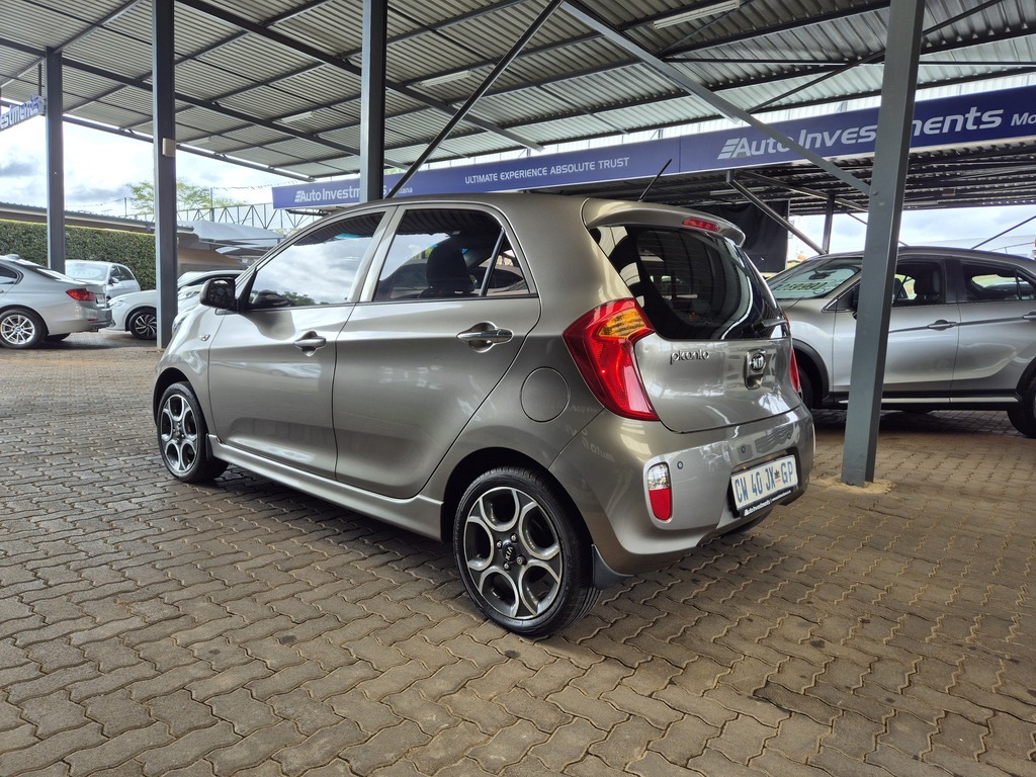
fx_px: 688
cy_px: 388
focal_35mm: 23
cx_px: 518
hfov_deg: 73.9
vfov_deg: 58.9
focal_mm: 5.4
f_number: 1.8
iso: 25
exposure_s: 1/250
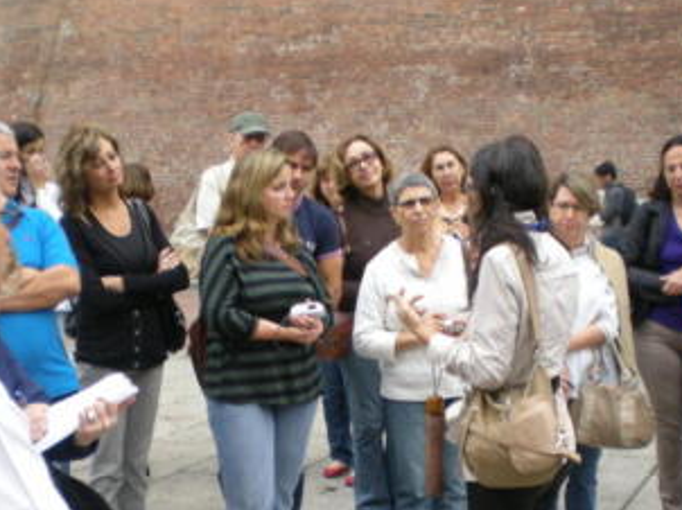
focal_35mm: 63
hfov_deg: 30.7
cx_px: 303
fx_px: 1240
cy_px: 394
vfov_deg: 23.0
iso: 50
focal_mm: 6.3
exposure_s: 1/61.3
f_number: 3.1
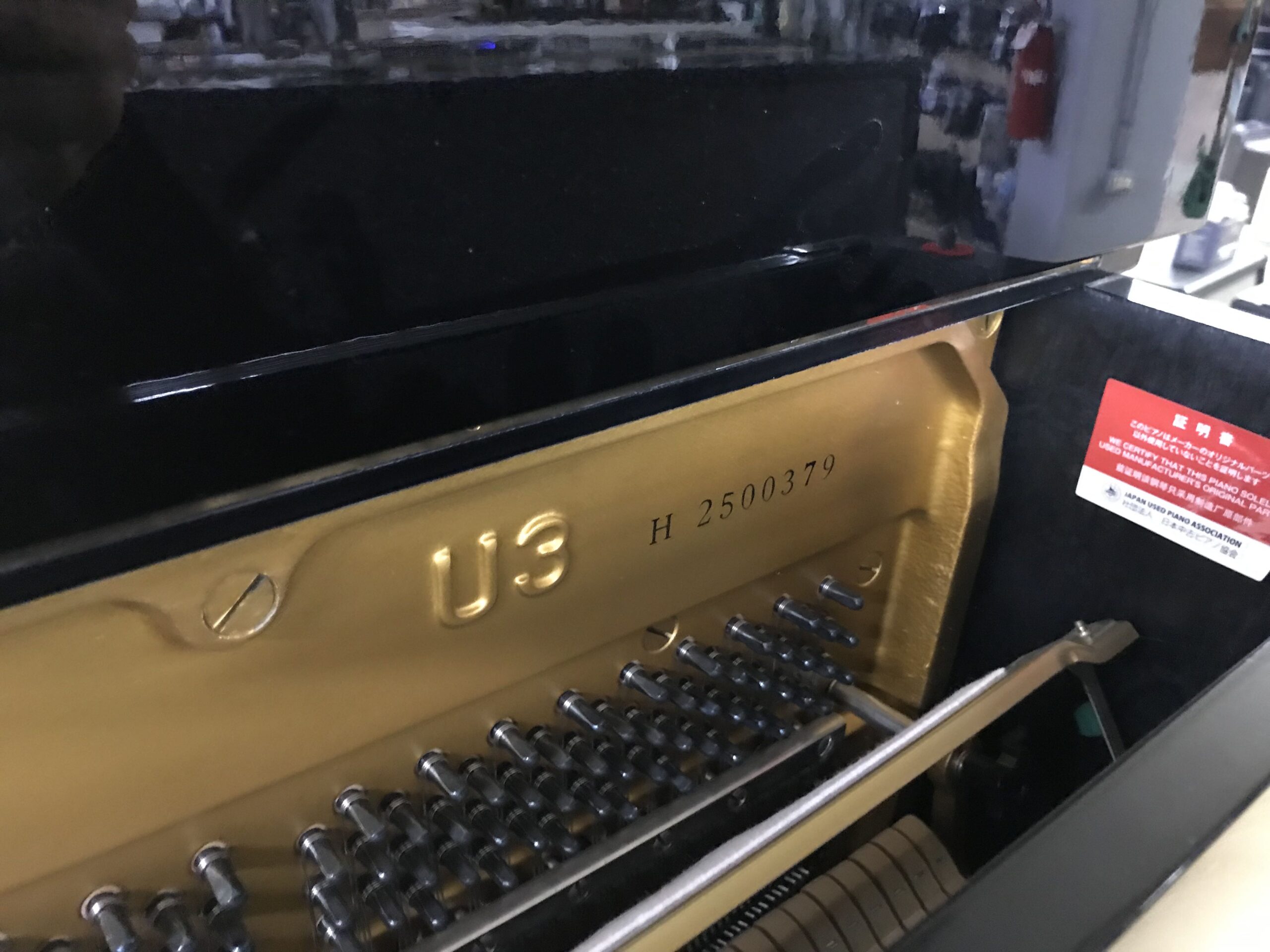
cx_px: 635
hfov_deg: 63.4
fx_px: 1027
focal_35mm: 28
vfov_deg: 49.7
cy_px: 476
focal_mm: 3.99
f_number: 1.8
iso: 100
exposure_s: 1/4
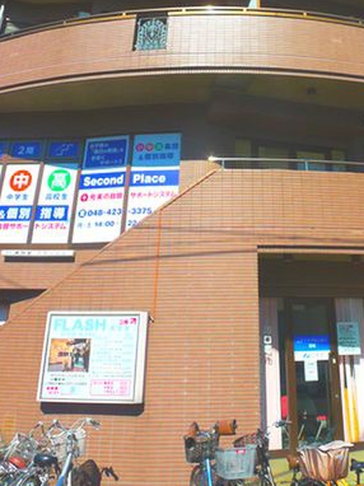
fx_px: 618
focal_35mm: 44
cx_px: 264
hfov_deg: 32.3
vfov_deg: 41.9
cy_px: 132
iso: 80
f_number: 4
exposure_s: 1/500
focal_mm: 5.1
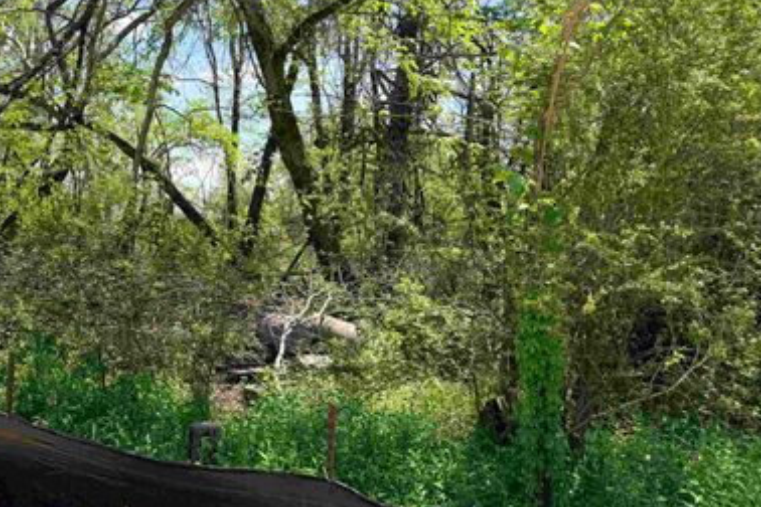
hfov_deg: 56.3
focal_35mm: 33
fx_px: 698
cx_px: 268
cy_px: 162
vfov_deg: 39.4
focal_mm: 6.76
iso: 80
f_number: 1.78
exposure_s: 1/2053
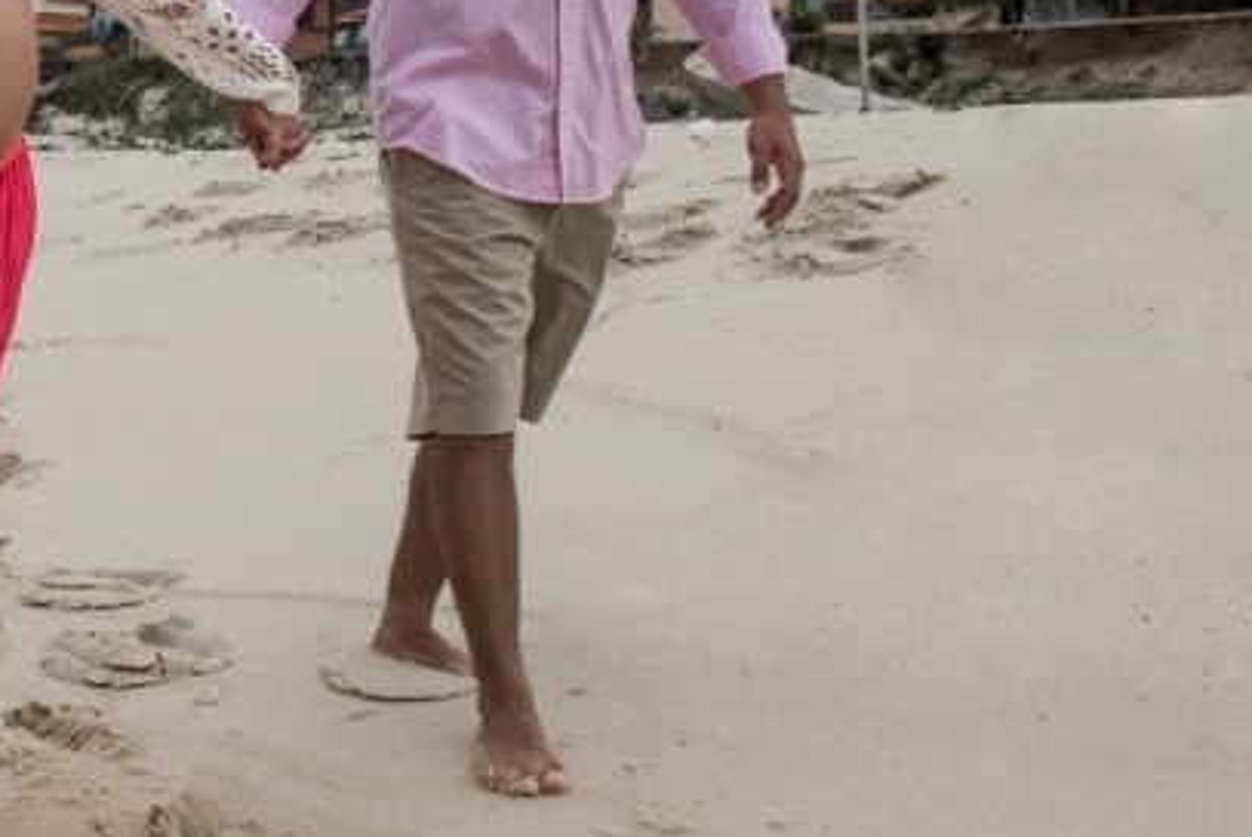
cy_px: 203
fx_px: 2540
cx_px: -175
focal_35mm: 73
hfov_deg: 25.4
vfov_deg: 18.6
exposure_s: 1/200
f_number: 8
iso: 250
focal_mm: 29
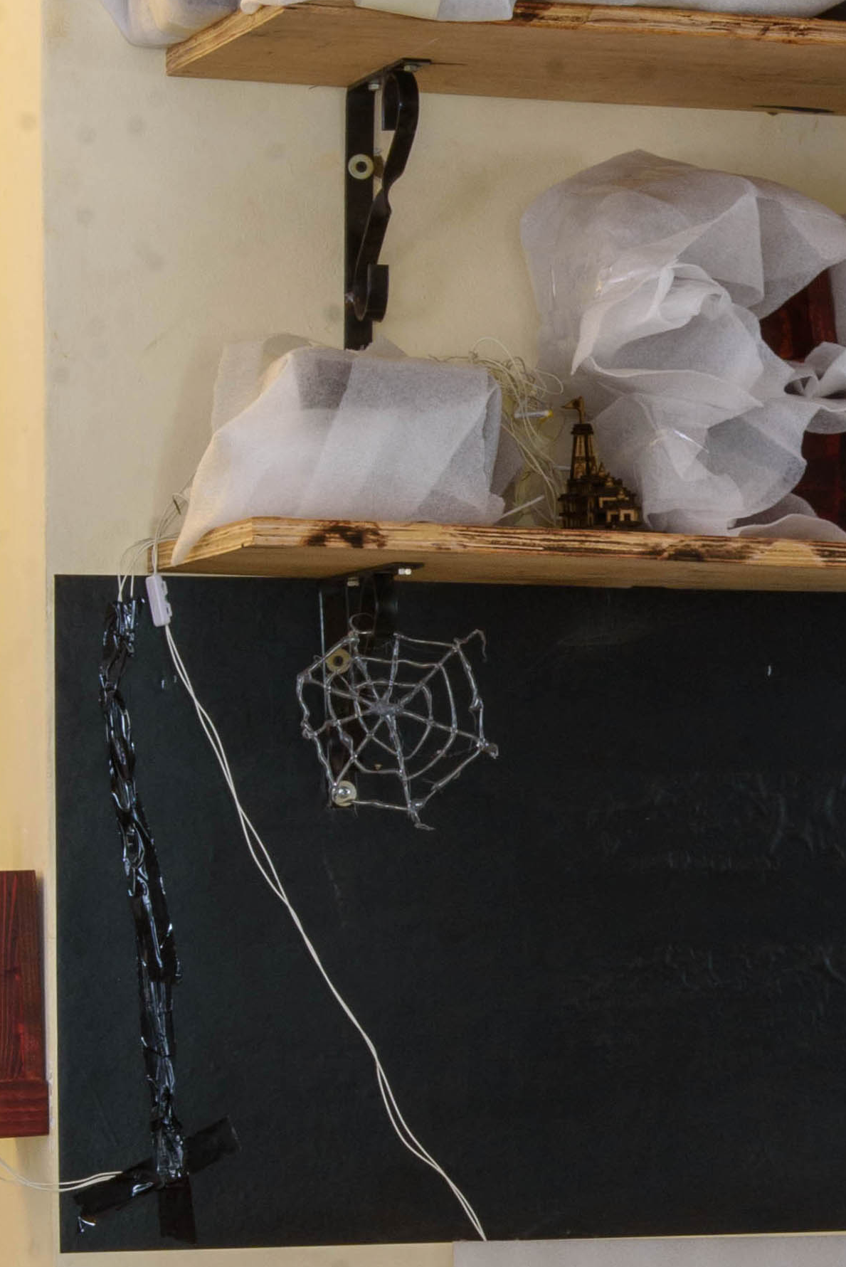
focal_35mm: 152
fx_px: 5352
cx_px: 1333
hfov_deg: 8.8
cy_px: 936
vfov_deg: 13.5
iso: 400
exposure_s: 1
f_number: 16
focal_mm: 45
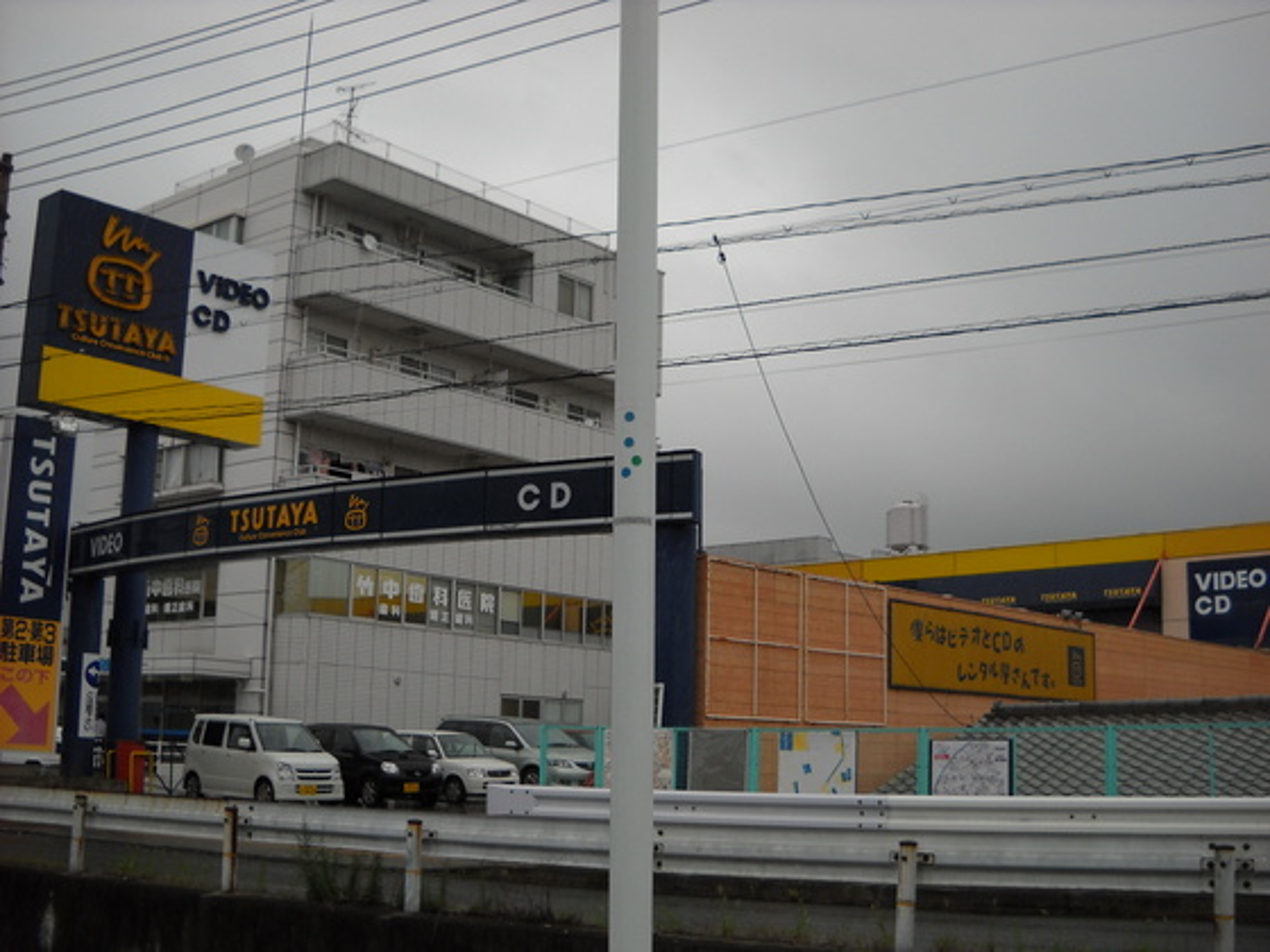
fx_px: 1504
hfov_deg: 45.8
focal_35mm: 41
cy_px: 476
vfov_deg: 35.1
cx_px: 635
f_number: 3.1
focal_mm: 6.72
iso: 64
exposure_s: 1/250
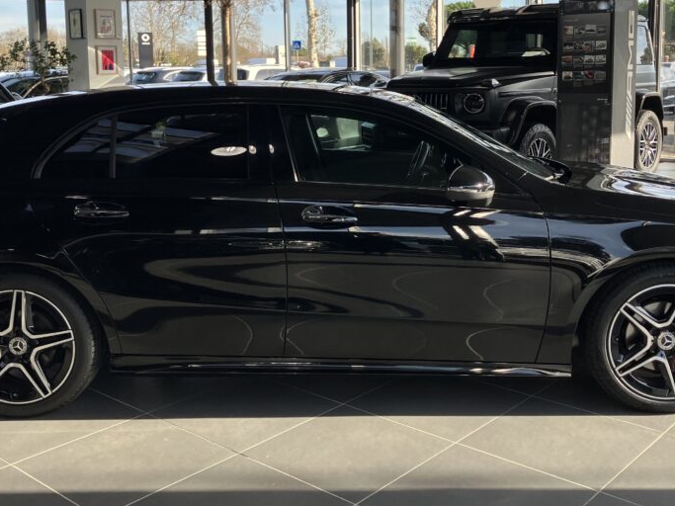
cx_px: 369
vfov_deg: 34.1
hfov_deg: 44.7
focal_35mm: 42
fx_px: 819
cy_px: 173
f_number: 1.8
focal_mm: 3.99
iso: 32
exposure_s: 1/330
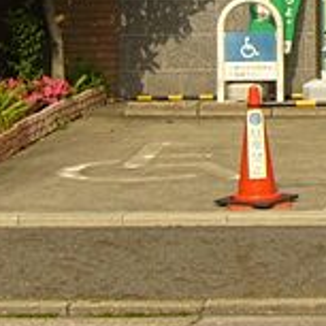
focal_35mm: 204
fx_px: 2174
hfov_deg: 8.4
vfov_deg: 8.4
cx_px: 520
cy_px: -164
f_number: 7
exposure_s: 1/250
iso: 80
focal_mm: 9.1
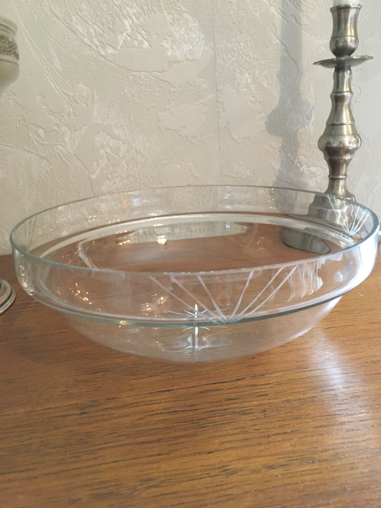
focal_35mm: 29
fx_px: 426
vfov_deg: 61.7
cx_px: 190
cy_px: 254
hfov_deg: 48.2
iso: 250
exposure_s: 1/33
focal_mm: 4.15
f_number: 2.2
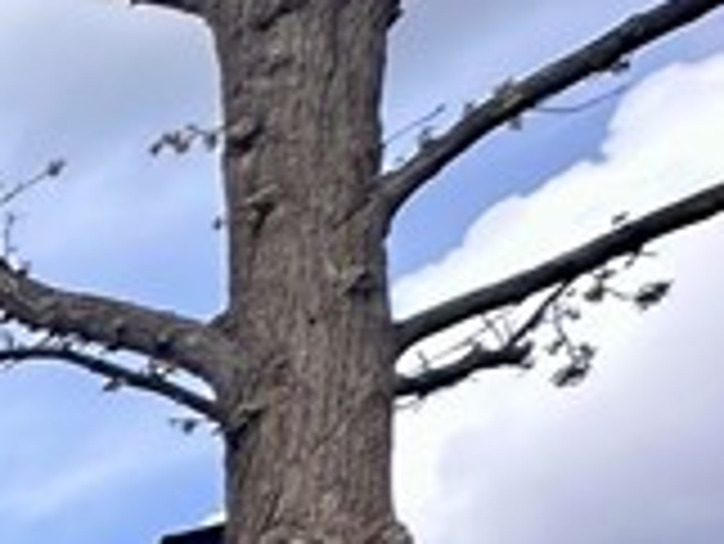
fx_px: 1863
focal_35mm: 89
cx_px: -1479
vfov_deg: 12.7
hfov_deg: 11.3
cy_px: 1317
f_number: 2.2
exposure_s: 1/749
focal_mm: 2.22
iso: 40
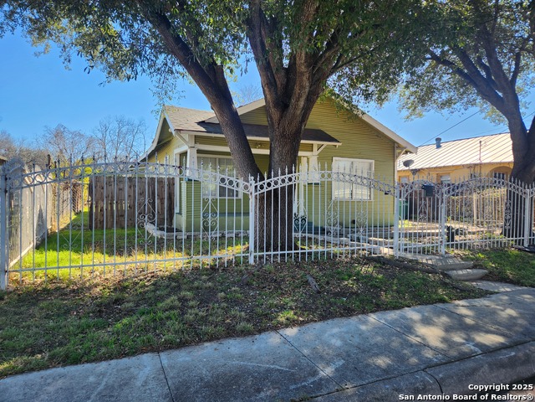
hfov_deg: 73.9
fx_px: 355
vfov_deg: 58.9
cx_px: 268
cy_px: 201
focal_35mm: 23
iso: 20
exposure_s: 1/378
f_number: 1.8
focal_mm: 5.4
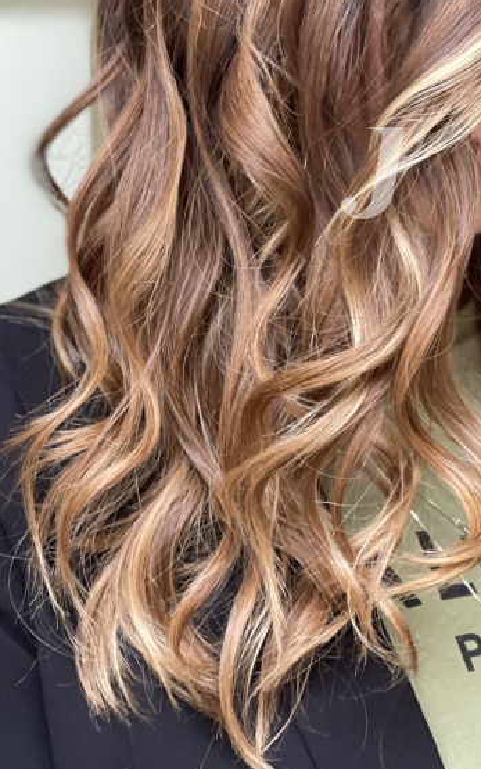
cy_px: 173
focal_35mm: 114
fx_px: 2390
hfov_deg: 11.5
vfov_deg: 18.1
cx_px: 373
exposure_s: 1/33
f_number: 2.2
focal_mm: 7.5
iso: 320
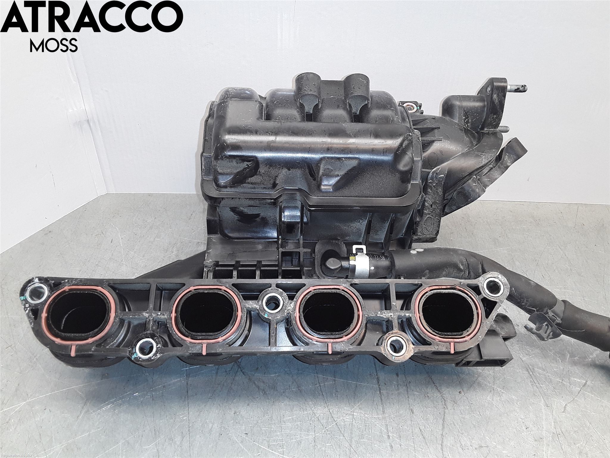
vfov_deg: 49.7
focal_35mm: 28
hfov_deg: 63.4
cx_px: 305
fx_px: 493
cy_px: 229
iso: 50
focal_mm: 2.91
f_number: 1.9
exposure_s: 1/50
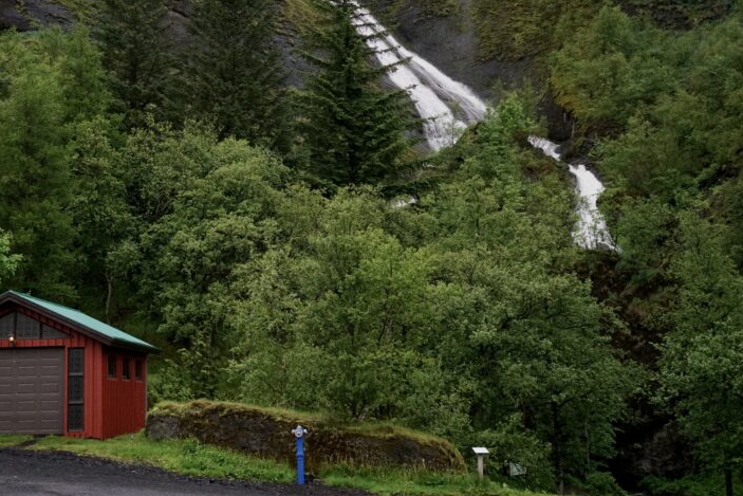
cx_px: 270
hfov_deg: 38.6
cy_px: 185
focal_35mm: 51
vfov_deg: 26.4
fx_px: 1053
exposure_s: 1/1600
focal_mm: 35
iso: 2000
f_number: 2.5
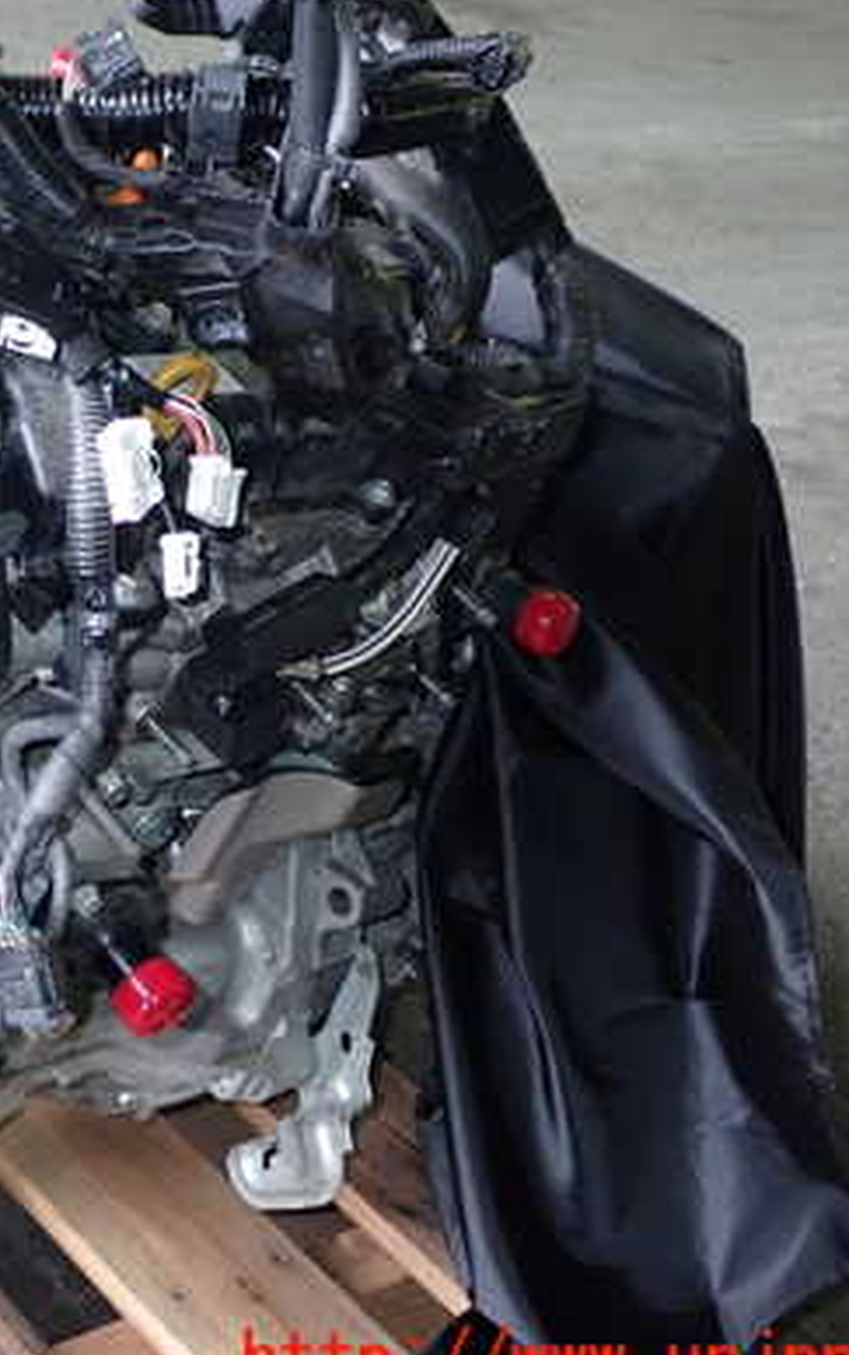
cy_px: 622
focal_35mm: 59
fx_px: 2181
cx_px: -17
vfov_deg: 34.5
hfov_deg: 21.2
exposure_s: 1/40
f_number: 2.5
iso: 200
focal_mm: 6.37
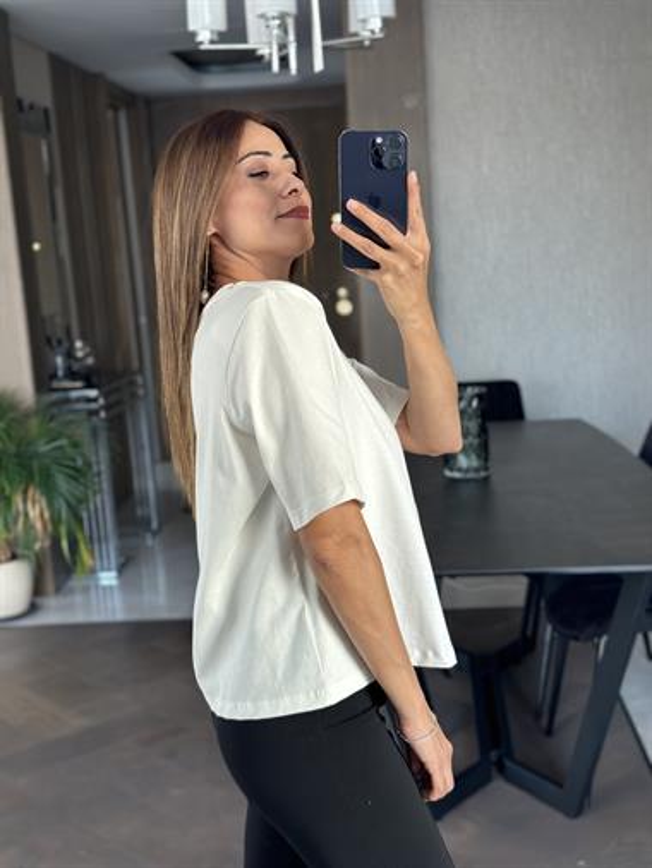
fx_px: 1204
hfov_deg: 30.3
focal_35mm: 48
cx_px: 326
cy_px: 434
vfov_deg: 39.6
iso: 125
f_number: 1.78
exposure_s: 1/67
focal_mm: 6.86
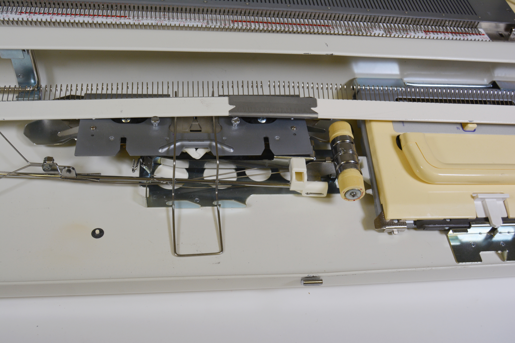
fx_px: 558
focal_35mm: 39
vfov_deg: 34.2
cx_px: 258
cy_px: 172
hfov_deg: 49.6
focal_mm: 26
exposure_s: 1/160
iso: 200
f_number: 6.3
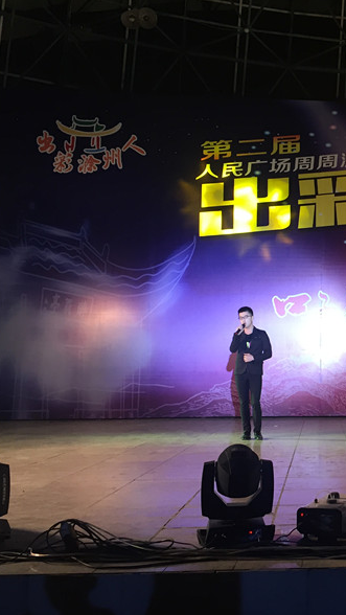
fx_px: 701
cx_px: 386
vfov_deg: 47.3
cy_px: 312
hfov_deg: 25.6
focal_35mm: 43
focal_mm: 4.15
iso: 64
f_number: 2.2
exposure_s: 1/30
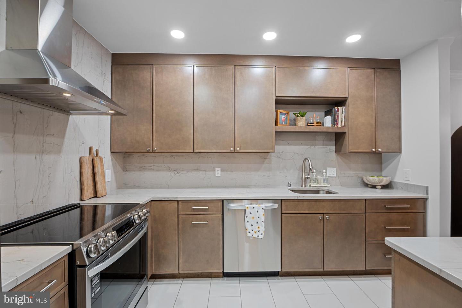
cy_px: 154
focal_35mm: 15
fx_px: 192
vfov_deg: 77.3
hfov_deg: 100.4
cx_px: 231
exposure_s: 1.6
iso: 100
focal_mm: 10
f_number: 9
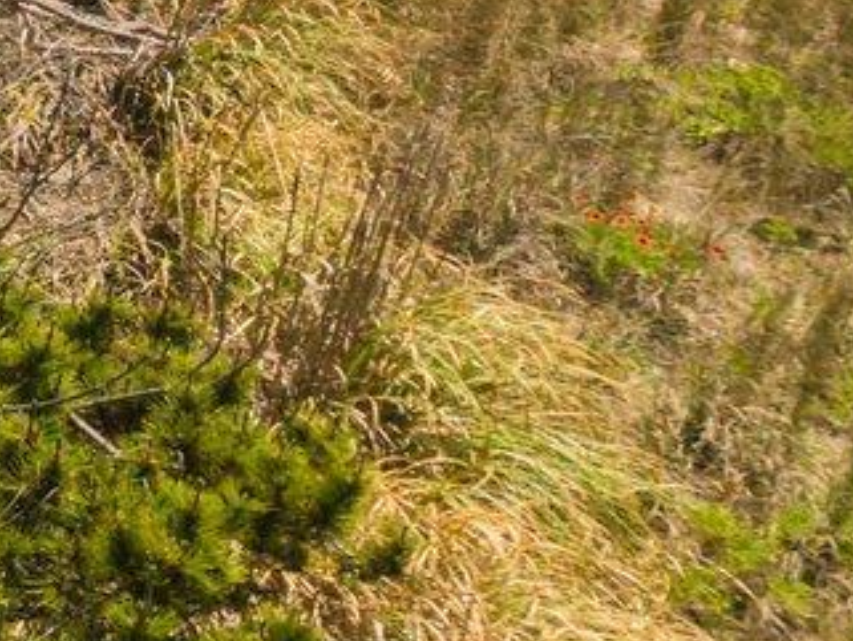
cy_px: -649
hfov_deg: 9.7
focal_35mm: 153
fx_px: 3772
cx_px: -1751
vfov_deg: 9.1
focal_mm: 8.67
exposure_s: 1/4000
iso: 210
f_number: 1.8
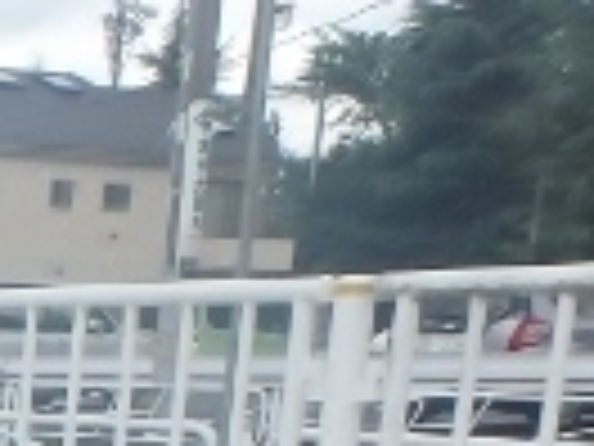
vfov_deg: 13.1
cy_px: 811
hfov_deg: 14.5
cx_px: -720
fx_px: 1750
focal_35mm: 102
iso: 125
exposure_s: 1/400
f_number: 3.5
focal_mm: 3.7
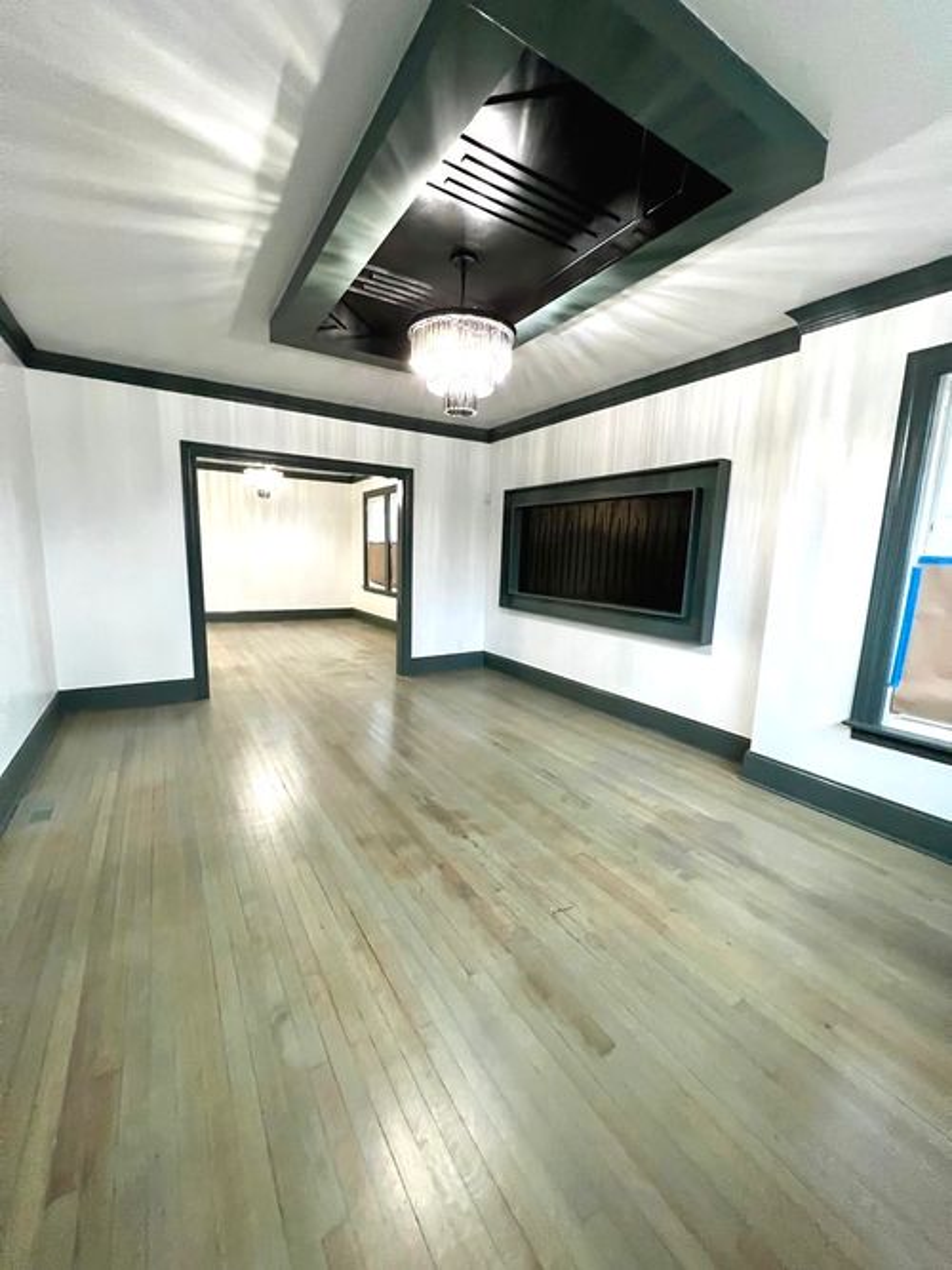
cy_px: 635
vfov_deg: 106.2
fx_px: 477
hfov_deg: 89.9
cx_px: 476
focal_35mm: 13
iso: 800
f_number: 1.8
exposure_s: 1/60
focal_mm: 1.57
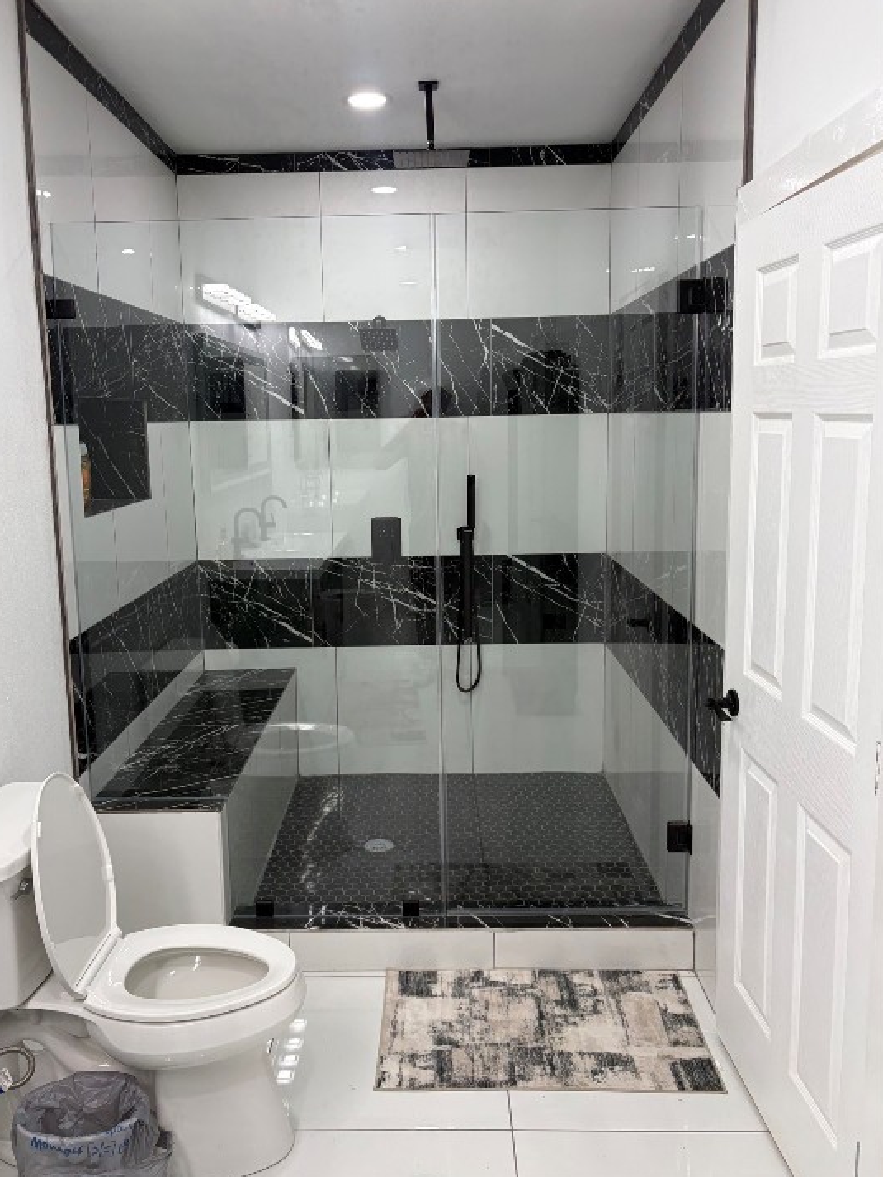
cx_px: 413
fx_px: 952
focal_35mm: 28
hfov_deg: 49.7
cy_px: 550
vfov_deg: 63.4
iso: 100
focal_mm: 5.96
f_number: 1.6
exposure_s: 1/120
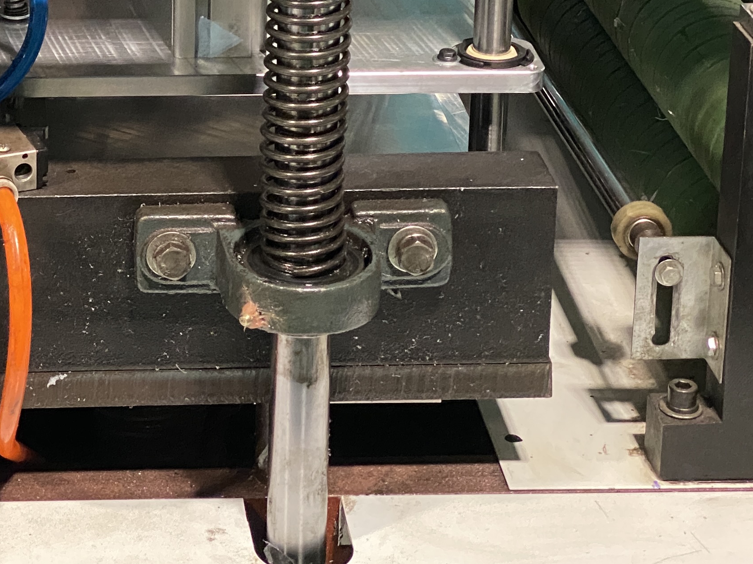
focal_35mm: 124
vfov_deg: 11.8
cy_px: -67
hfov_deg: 15.6
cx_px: 34
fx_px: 2697
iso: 320
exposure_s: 1/50
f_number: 2
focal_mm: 6
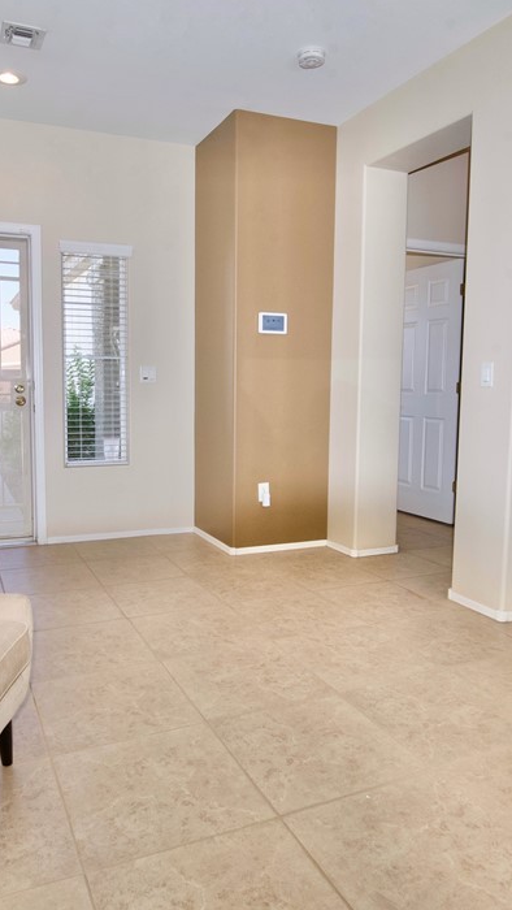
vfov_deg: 71.9
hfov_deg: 44.3
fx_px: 627
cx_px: 219
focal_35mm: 26
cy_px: 446
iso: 640
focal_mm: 16
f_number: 11
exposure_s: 1/60
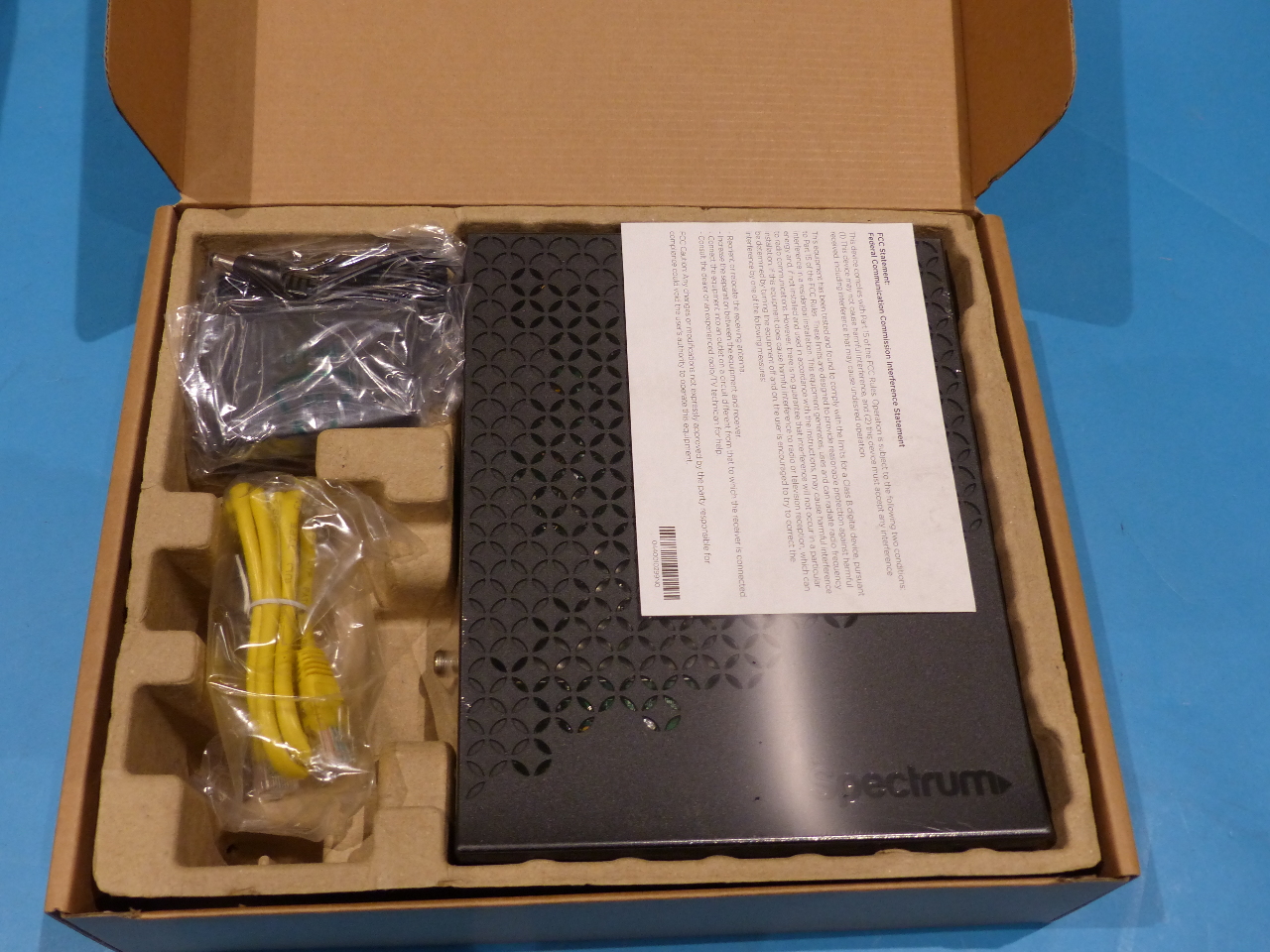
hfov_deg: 51.4
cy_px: 476
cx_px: 635
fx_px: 1321
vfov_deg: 39.7
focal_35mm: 36
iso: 250
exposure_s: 1/60
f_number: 2.8
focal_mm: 6.4
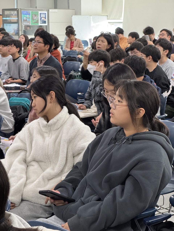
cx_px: 87
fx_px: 516
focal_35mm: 77
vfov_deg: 25.3
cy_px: 116
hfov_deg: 19.1
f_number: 2.8
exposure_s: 1/60
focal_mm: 9
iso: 400
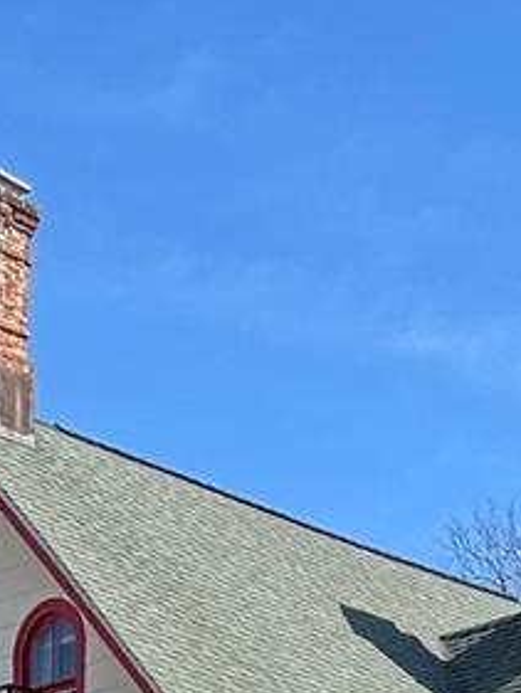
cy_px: 1771
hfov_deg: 11.3
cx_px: 136
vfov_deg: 11.7
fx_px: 2627
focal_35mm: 131
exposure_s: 1/2203
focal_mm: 6.86
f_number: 1.78
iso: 80
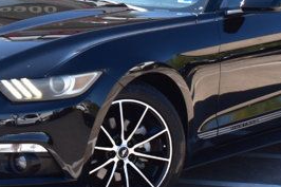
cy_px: -71
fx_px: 1443
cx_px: 60
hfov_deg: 11.1
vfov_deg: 7.3
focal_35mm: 185
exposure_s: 1/250
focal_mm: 32
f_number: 10
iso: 400
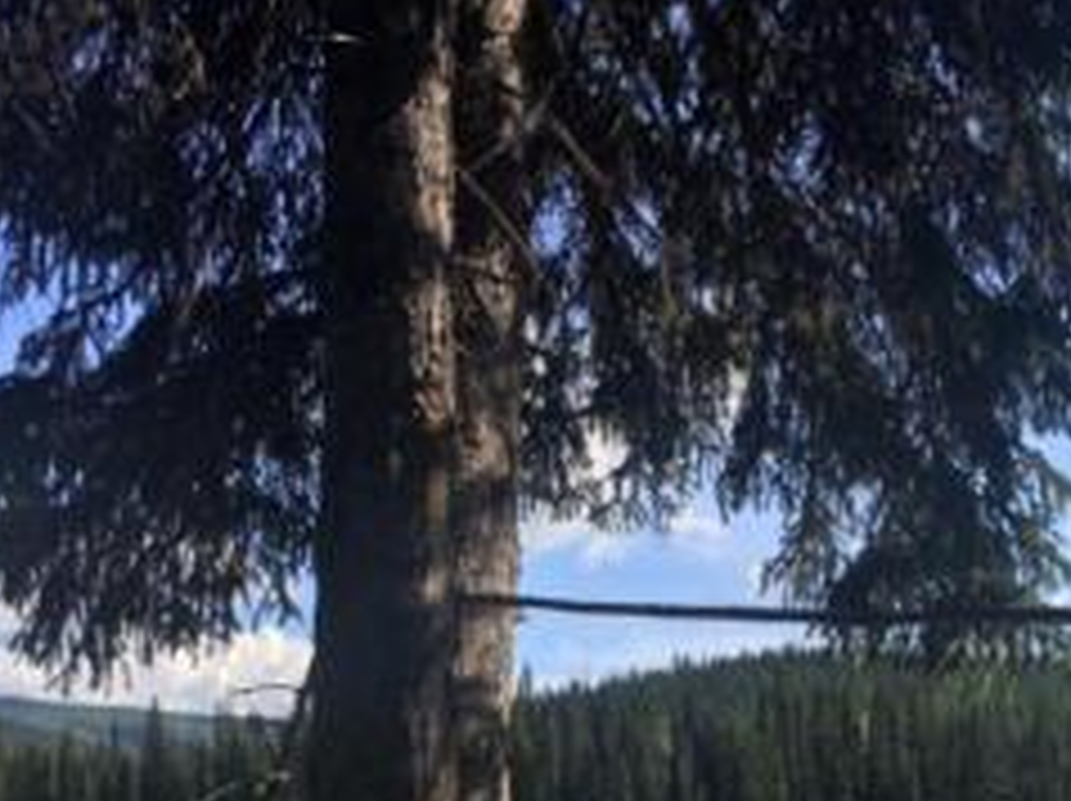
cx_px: 562
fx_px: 1885
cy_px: 799
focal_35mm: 61
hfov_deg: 31.7
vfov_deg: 23.0
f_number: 2.2
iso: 25
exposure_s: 1/950
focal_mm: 4.15
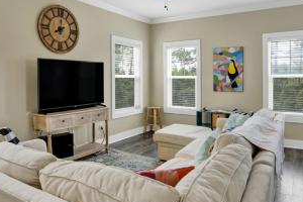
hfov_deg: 67.4
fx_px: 227
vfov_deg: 47.6
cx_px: 148
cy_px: 78
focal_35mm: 27
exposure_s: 1/4
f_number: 11
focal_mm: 18
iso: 200
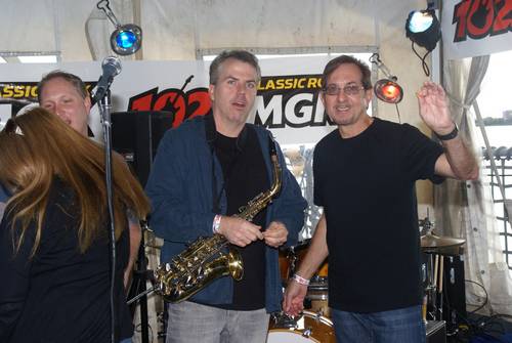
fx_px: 855
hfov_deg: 33.4
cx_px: 256
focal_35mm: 60
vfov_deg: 22.7
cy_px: 172
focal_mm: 40
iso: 250
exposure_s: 1/100
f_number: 8
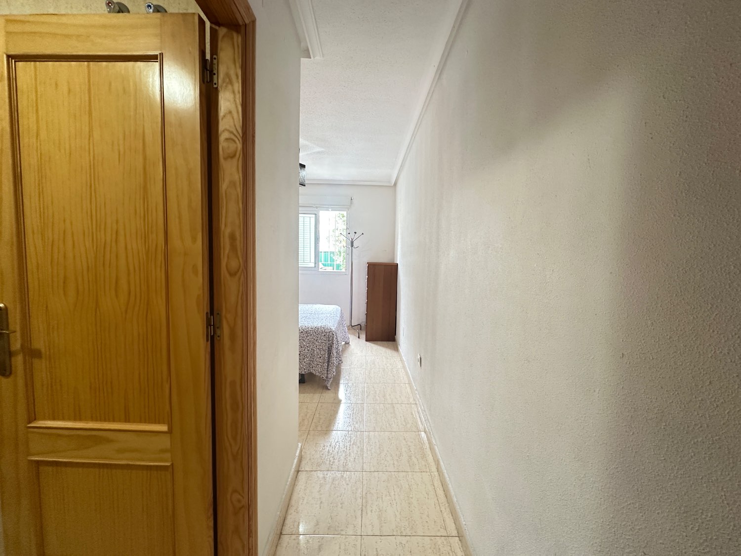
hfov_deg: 102.1
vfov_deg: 85.7
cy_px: 278
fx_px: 300
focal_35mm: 14
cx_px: 370
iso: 200
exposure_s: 1/50
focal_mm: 2.22
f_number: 2.2
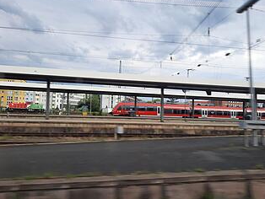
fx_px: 215
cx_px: 134
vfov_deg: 49.8
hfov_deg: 63.4
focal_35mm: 28
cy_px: 100
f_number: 2
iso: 32
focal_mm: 4.6
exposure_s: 1/107
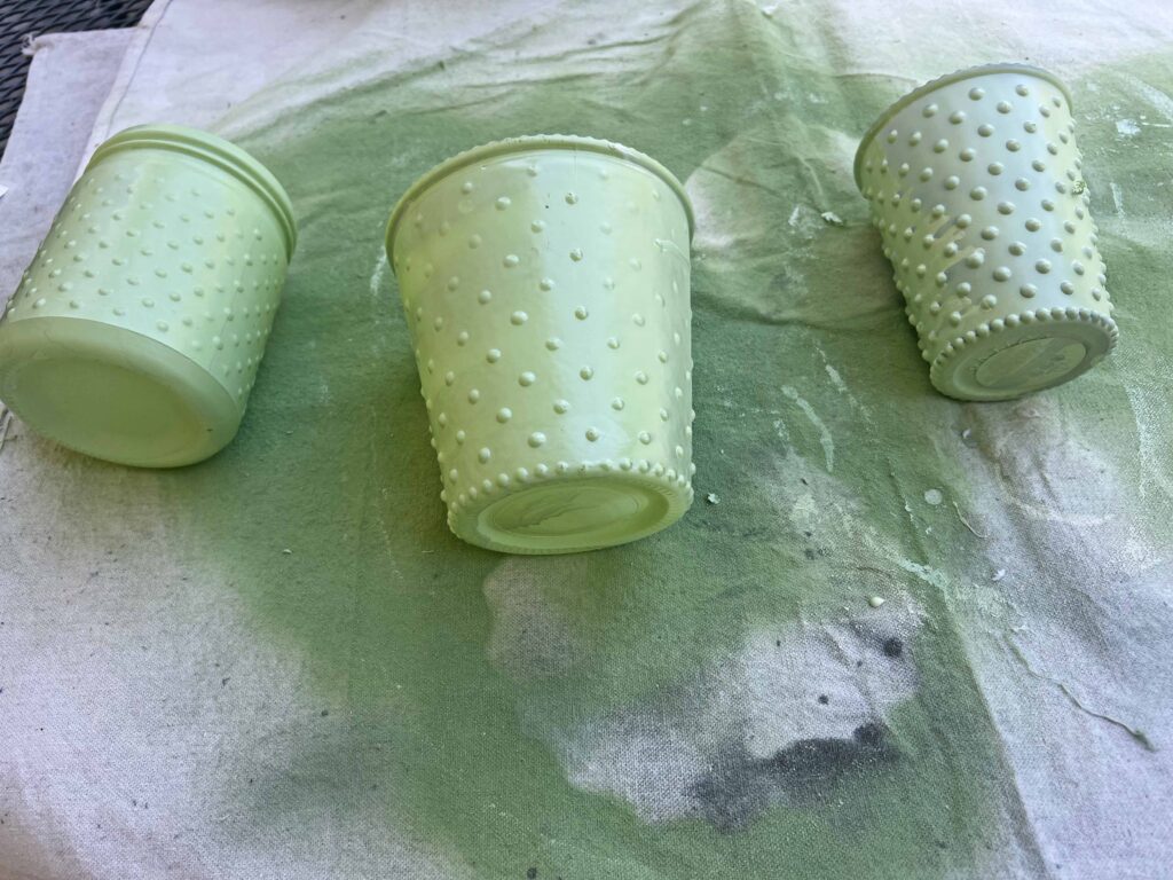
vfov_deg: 53.1
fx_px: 881
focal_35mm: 26
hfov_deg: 67.3
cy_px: 440
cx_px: 586
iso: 50
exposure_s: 1/323
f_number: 1.5
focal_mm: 5.7
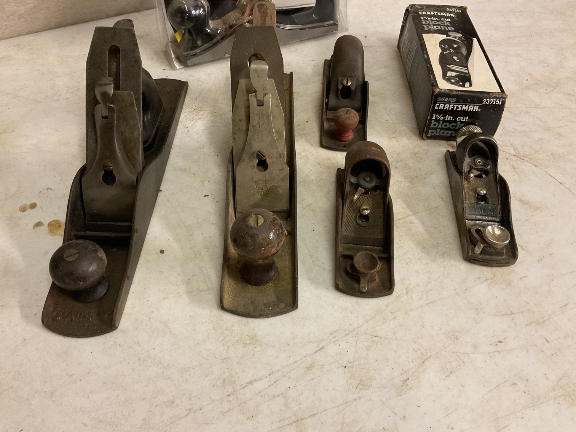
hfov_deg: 61.7
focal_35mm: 29
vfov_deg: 48.2
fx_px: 483
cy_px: 216
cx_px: 288
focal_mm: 3
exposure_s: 1/60
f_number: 1.8
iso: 250
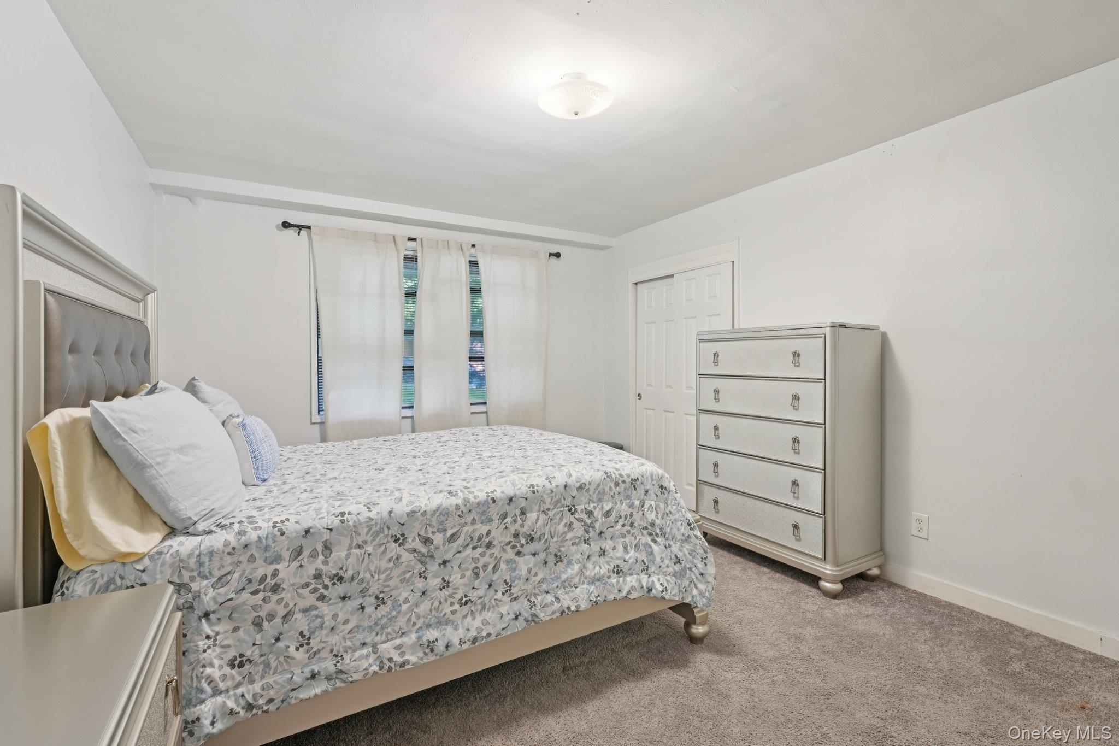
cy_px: 373
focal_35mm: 16
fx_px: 497
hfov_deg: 96.7
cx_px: 560
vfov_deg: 73.7
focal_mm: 16
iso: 400
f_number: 8
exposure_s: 1/2.5
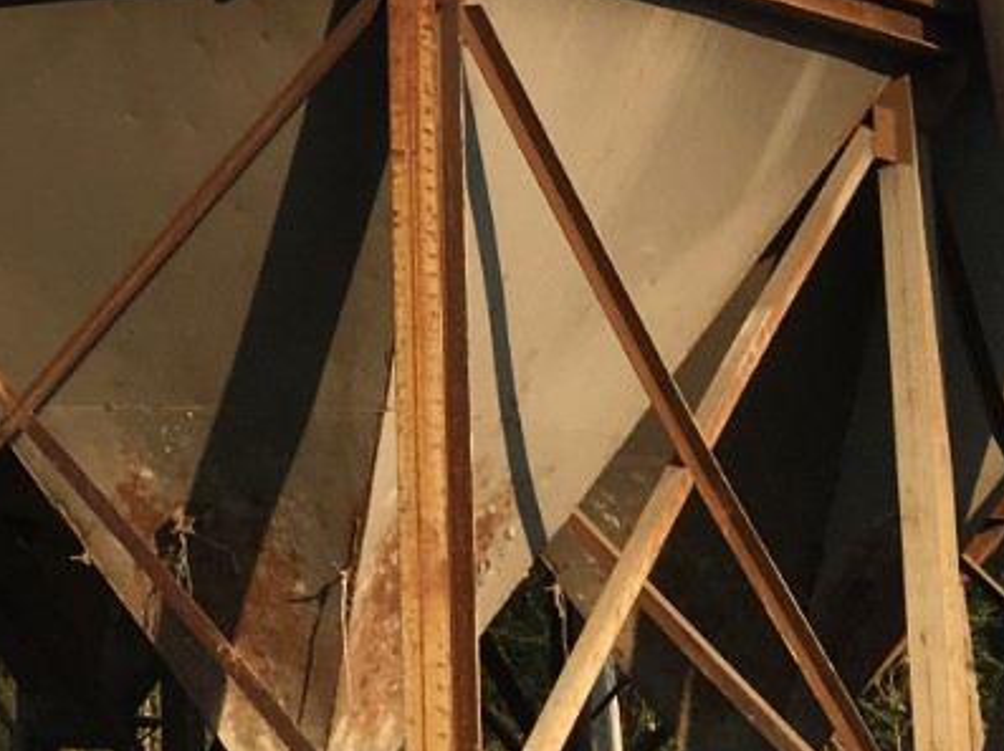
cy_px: -316
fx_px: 3390
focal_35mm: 117
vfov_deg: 12.1
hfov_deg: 15.6
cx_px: -453
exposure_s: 1/725
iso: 25
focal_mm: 4.15
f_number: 2.2
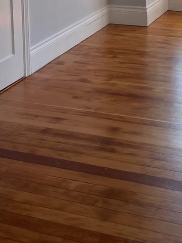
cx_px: 129
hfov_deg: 21.2
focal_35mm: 69
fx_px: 484
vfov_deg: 25.8
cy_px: -32
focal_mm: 4.2
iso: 32
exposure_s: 1/231
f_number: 1.6
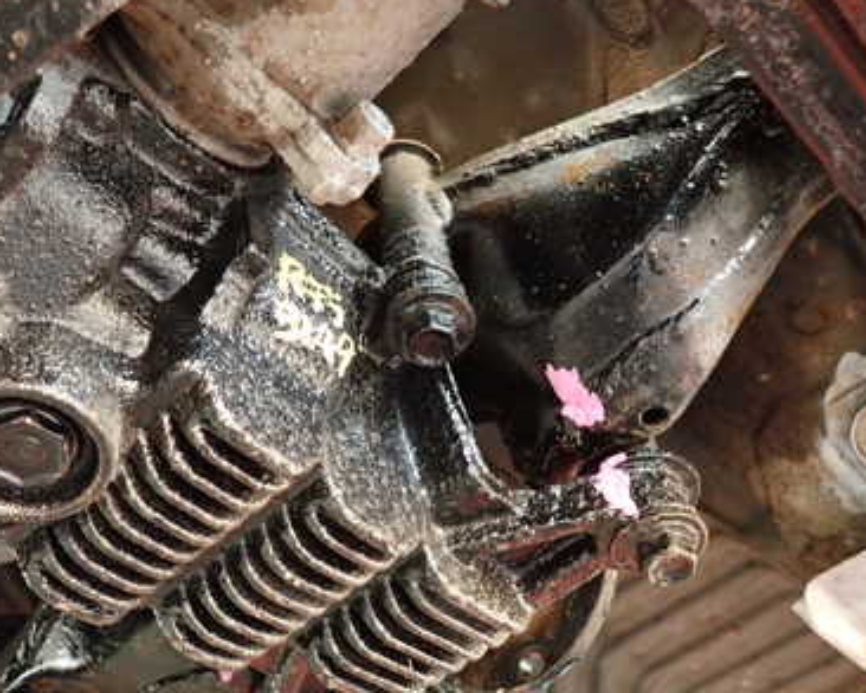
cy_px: 374
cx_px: 317
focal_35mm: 40
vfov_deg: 37.3
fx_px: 1025
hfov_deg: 45.3
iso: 500
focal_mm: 4.5
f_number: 2
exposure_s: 1/30
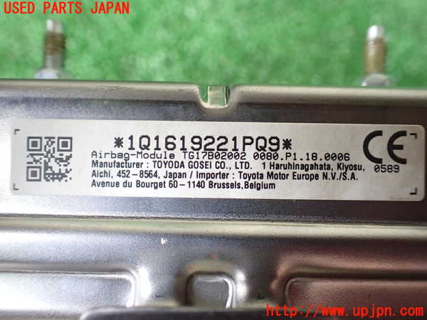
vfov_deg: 46.8
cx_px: 214
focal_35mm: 30
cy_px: 160
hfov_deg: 60.0
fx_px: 370
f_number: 2.3
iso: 800
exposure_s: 1/100
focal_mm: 5.4
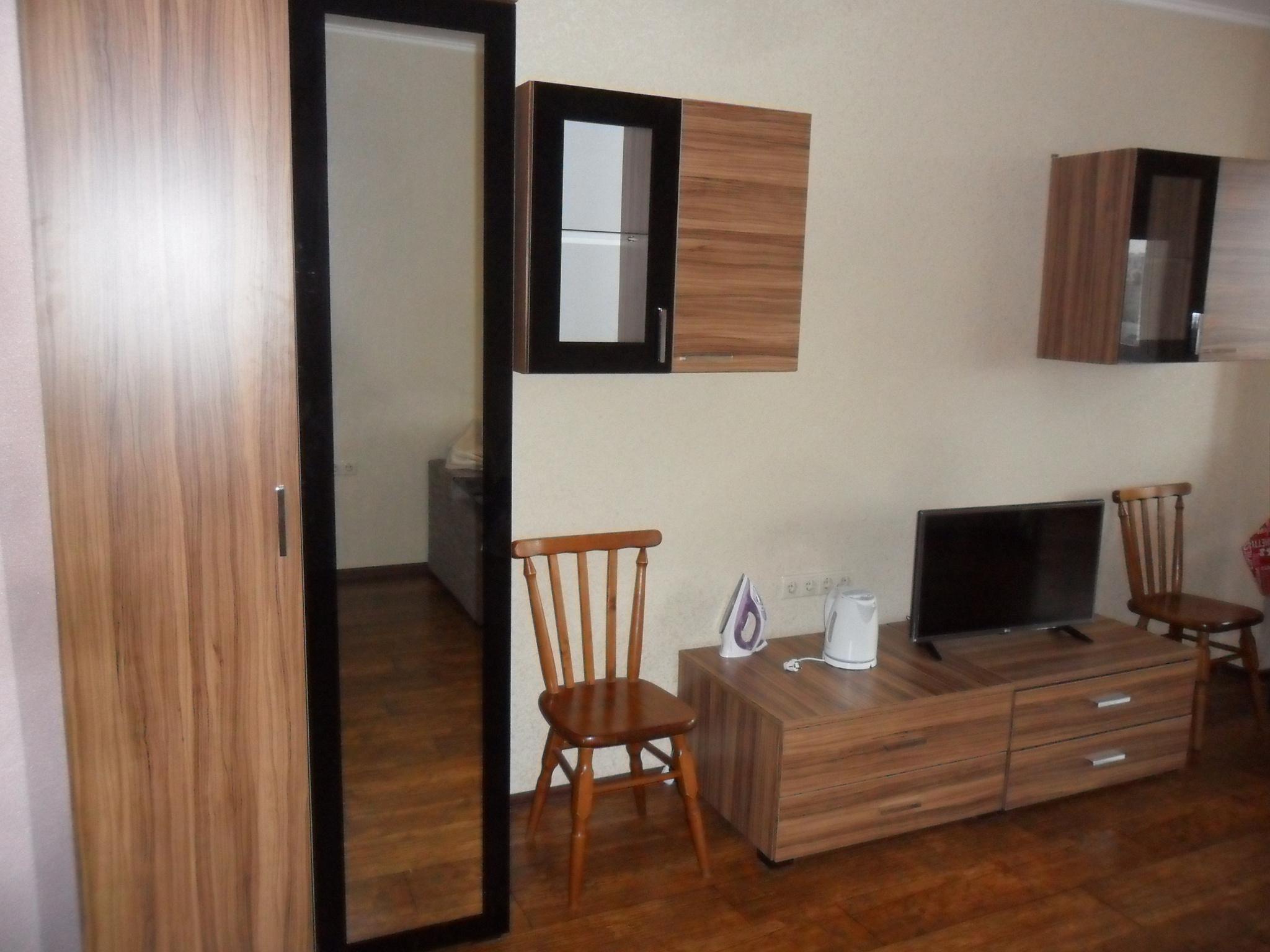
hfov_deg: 65.3
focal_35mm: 27
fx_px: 991
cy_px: 476
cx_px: 635
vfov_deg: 51.4
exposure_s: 1/45
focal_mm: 4.9
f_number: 3.5
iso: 400
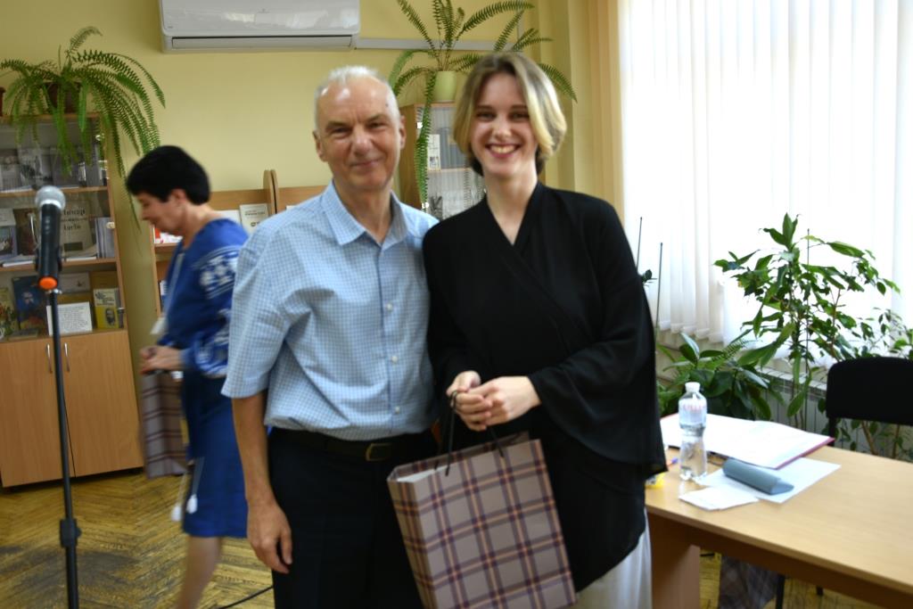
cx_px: 456
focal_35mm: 33
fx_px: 837
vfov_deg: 40.0
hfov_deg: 57.2
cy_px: 304
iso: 200
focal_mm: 22
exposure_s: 1/30
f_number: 5
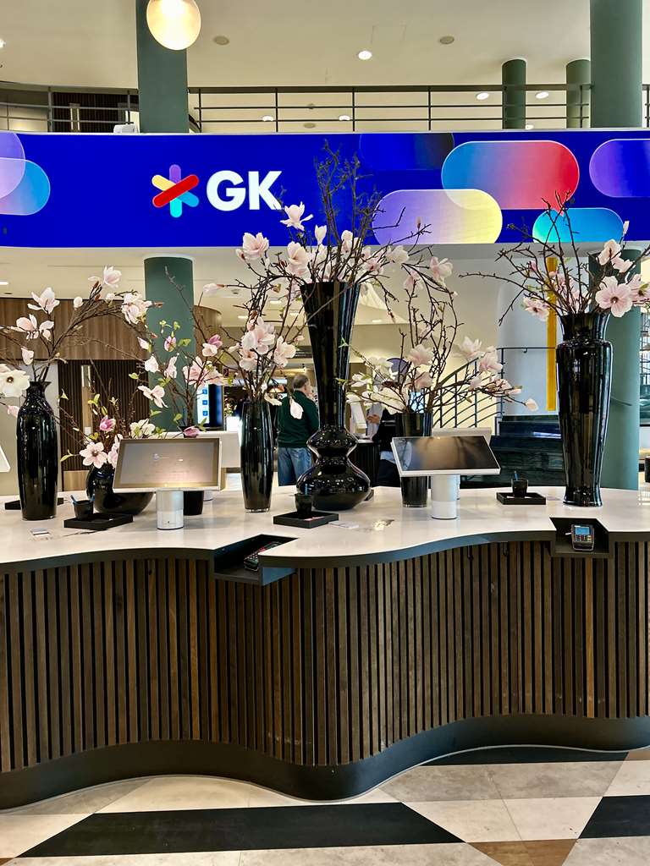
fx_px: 651
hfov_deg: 53.1
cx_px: 325
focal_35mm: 26
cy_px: 433
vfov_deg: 67.3
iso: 400
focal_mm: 5.7
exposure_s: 1/60
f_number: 1.5
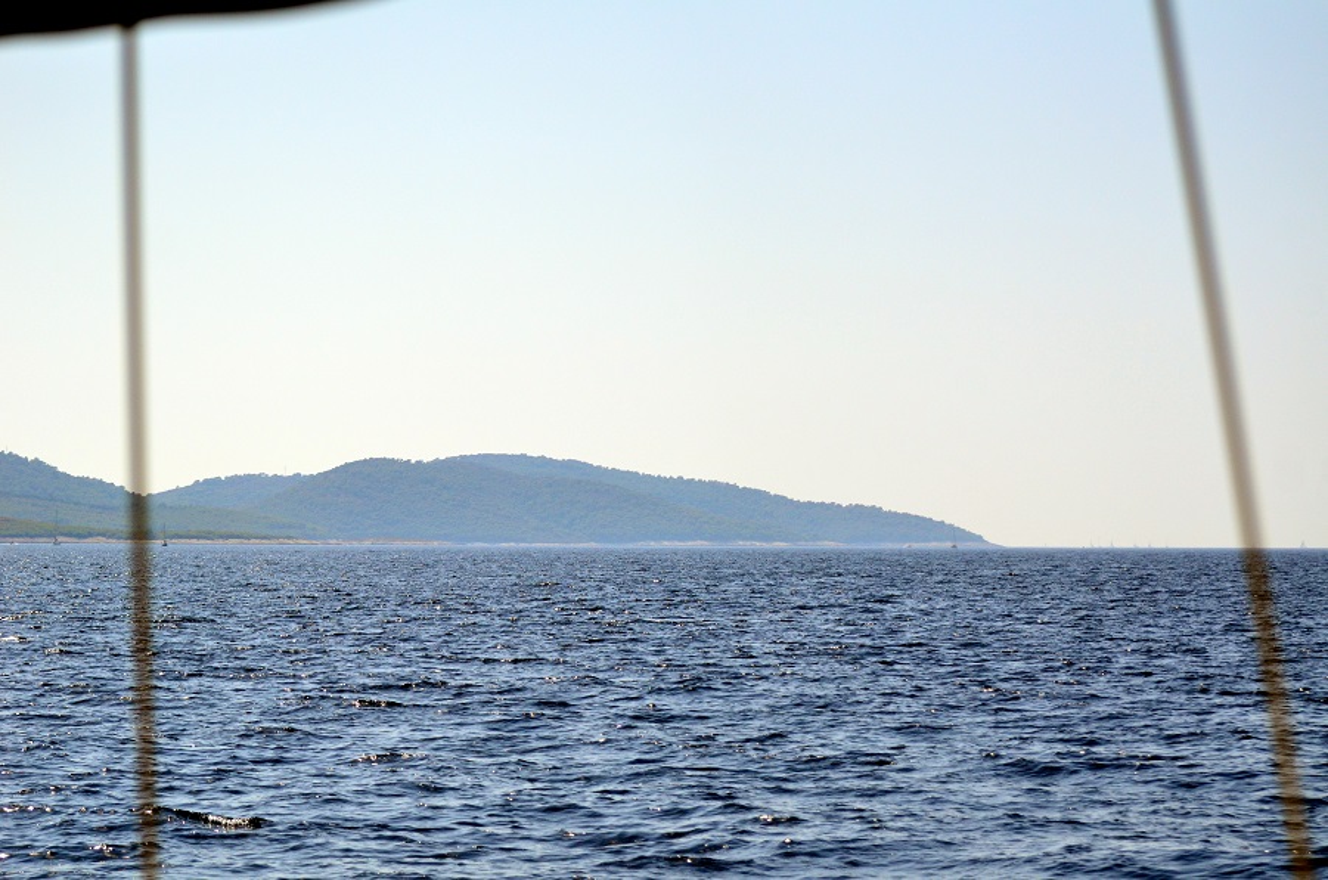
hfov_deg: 19.5
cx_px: 664
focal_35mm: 105
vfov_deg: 13.0
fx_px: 3865
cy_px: 440
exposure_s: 1/8000
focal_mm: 70
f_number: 4.5
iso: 560
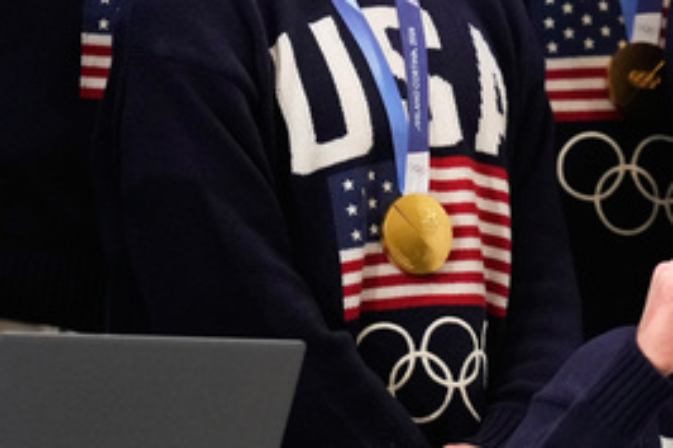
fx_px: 28771
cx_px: 754
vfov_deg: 0.9
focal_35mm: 1540
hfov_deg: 1.3
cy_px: 16
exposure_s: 1/200
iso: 2500
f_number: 2.8
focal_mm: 400
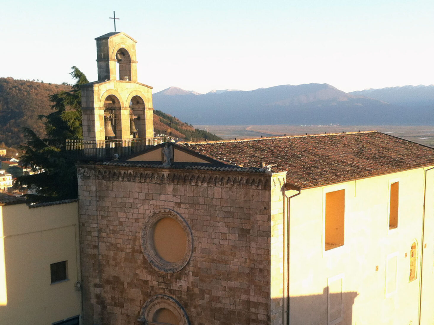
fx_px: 765
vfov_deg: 23.8
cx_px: 220
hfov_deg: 31.7
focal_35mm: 61
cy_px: 235
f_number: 2.8
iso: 80
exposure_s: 1/198
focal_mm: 3.85
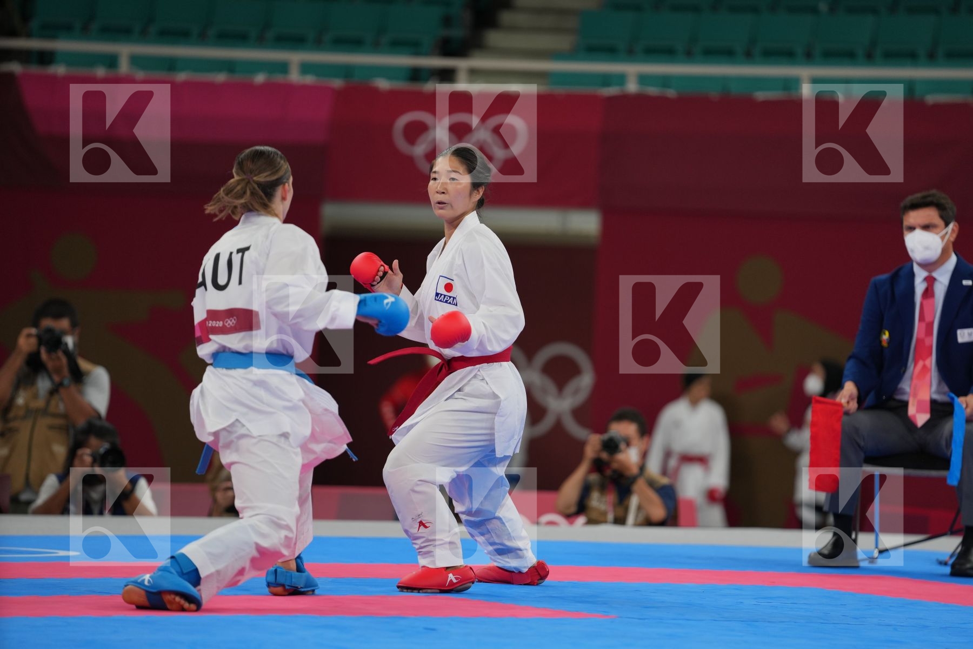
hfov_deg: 10.3
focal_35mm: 200
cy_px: 324
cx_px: 486
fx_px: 5405
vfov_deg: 6.9
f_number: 2.8
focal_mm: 200
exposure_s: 1/1000
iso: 500
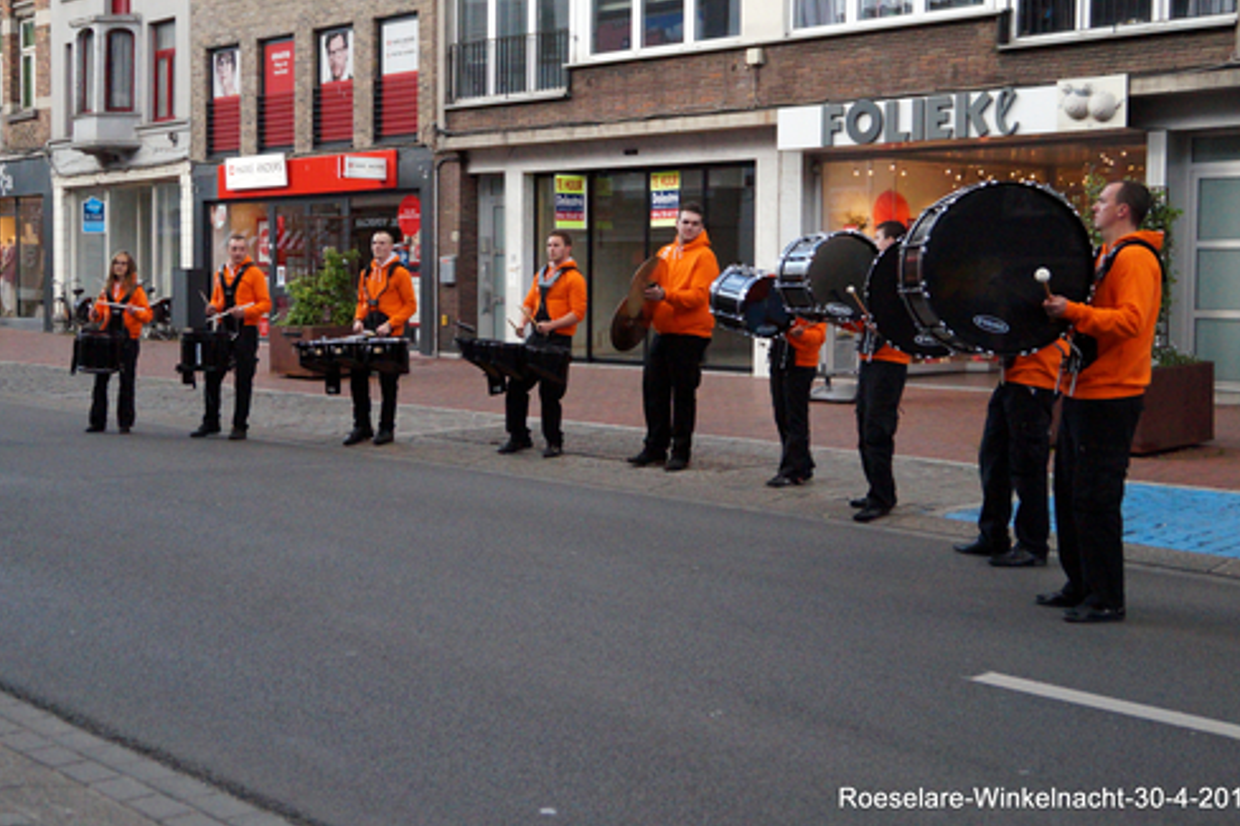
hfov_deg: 41.0
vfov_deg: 28.0
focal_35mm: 48
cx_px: 531
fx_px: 1653
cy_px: 335
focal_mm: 26
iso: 2500
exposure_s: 1/2000
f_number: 4
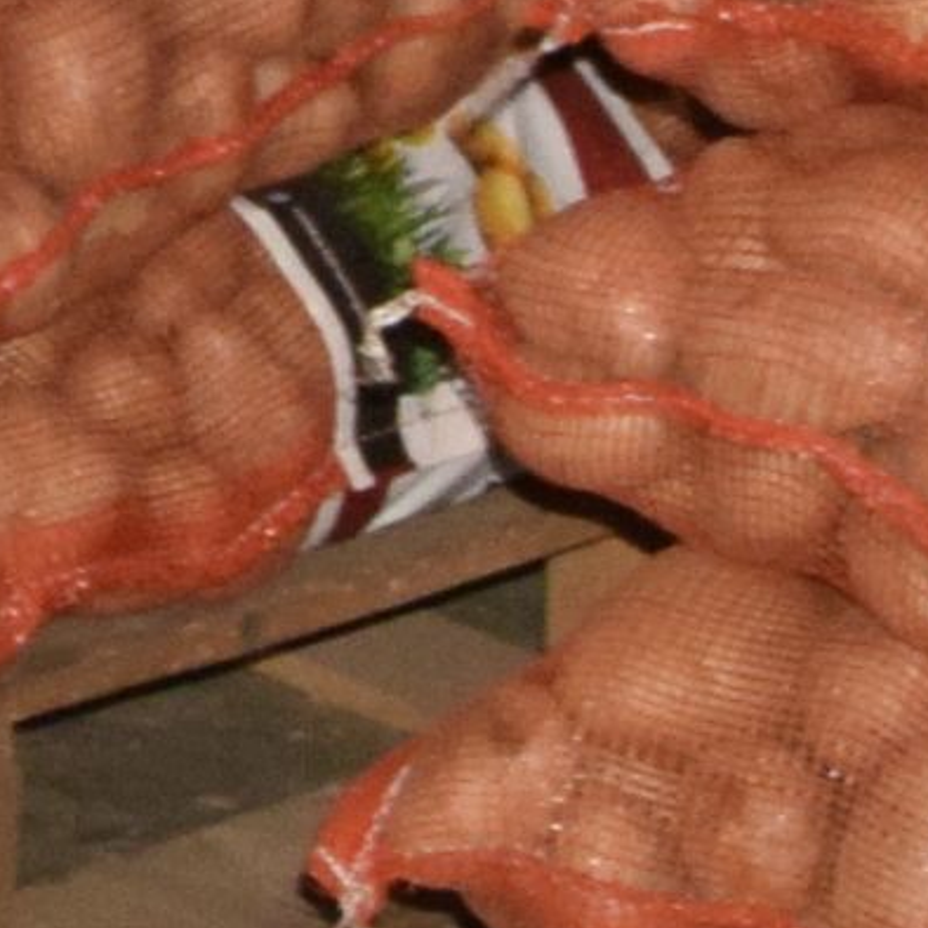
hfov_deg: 4.5
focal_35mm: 349
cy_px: -1870
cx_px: -3017
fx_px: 10585
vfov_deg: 4.8
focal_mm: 24
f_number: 6.3
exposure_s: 1/160
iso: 1600
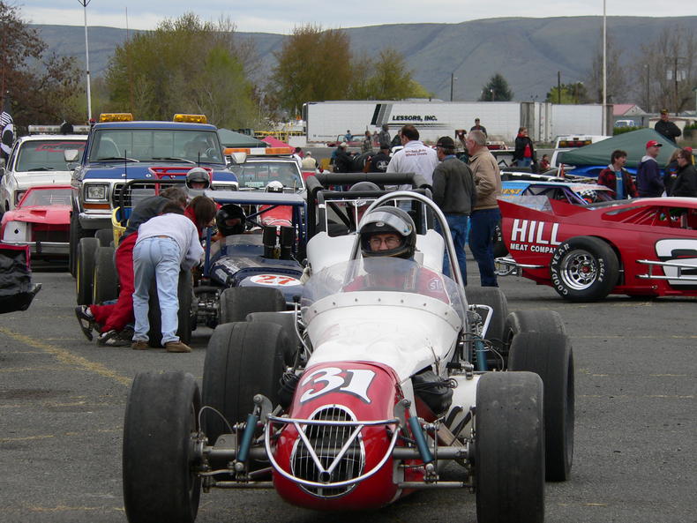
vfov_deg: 6.9
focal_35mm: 214
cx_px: 348
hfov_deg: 9.2
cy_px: 262
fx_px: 4310
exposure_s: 1/400
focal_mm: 35.5
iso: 80
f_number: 4
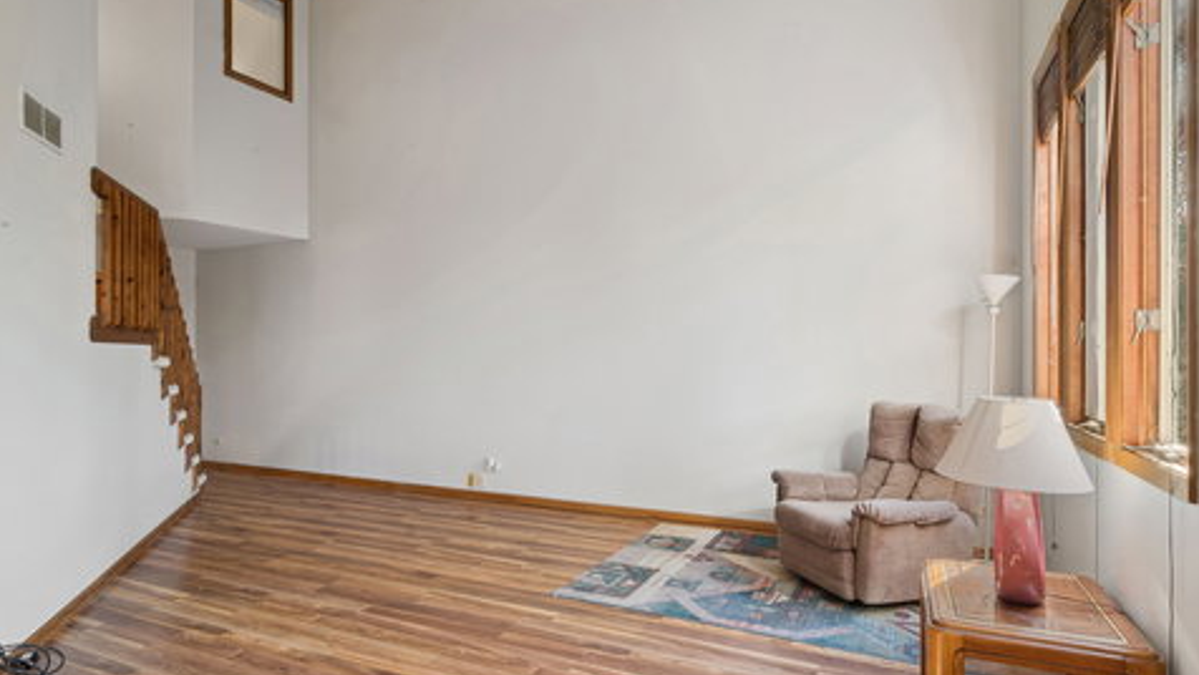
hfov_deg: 89.6
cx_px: 602
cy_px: 365
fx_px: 604
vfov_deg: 58.3
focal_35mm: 19
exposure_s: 1/2
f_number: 9
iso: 100
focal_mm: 12
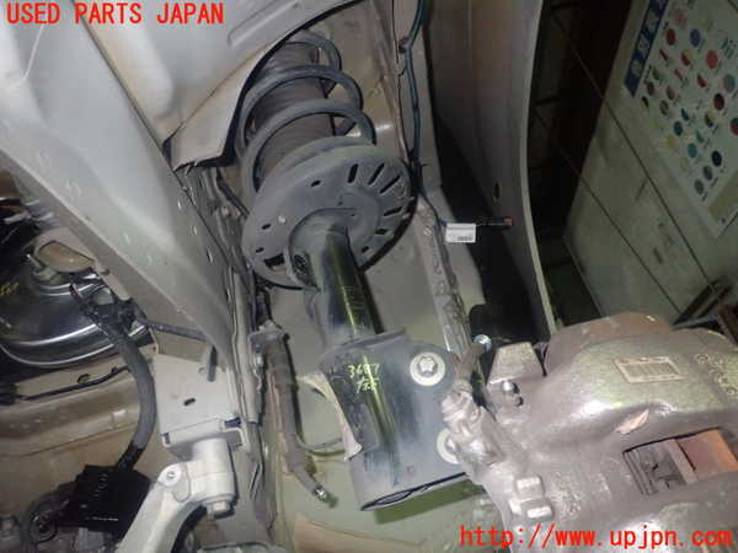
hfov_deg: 69.4
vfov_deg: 54.9
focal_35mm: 25
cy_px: 276
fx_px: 533
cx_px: 369
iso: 800
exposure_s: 1/30
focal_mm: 4.5
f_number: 5.6
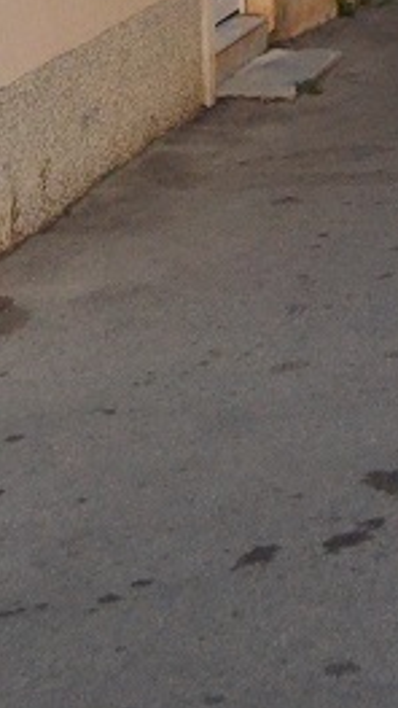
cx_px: 628
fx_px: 2232
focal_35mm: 119
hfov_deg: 9.8
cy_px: -594
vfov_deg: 15.3
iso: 2800
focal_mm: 20
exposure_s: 1/400
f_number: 5.6
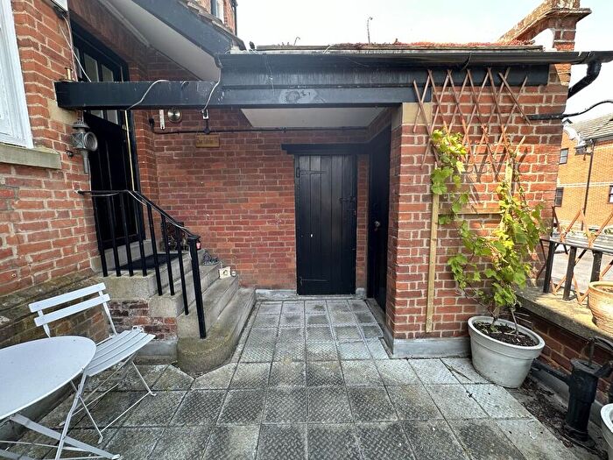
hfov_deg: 102.1
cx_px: 306
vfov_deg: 85.7
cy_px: 230
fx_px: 248
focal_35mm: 14
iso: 40
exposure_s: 1/105
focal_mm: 2.22
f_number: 2.2
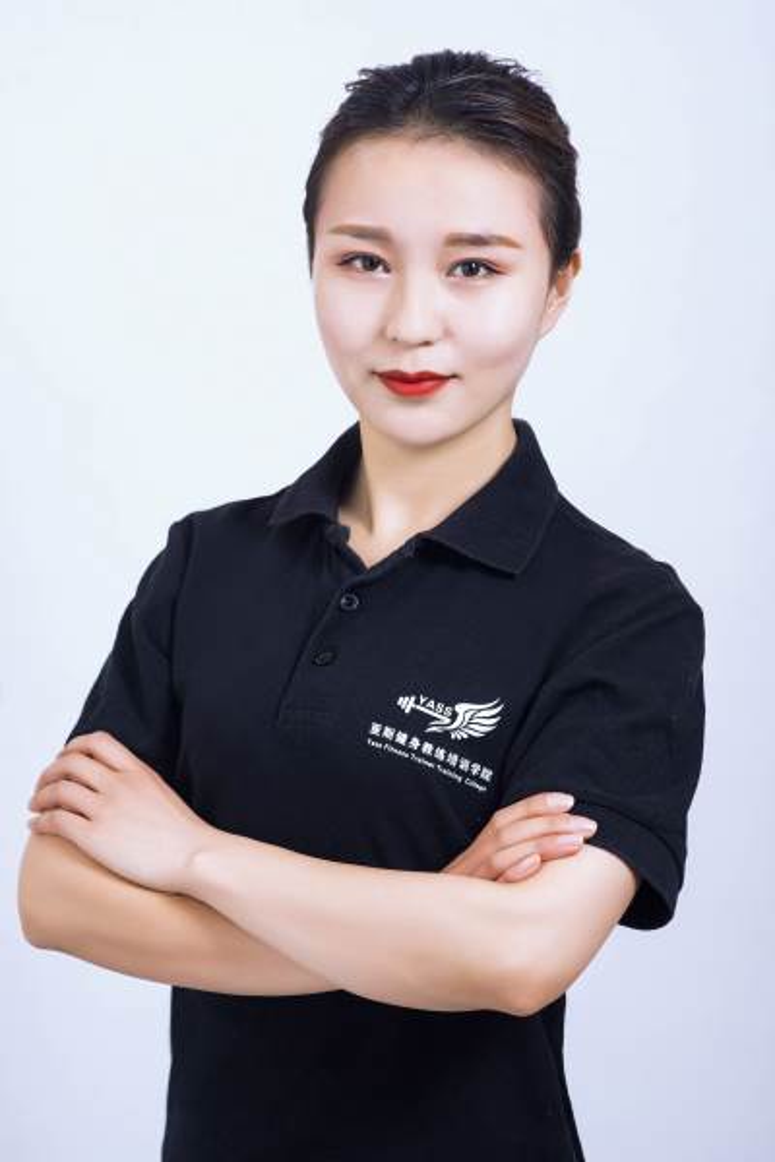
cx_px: 388
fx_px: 2745
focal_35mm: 85
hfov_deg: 16.1
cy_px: 581
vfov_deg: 23.9
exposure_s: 1/125
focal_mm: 85
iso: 125
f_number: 5.6
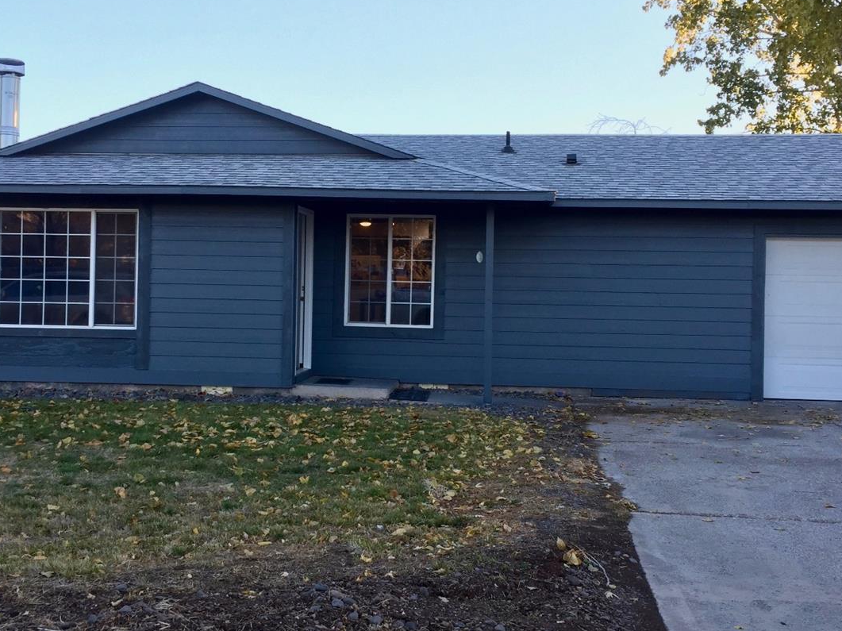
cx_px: 408
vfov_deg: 35.1
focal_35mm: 41
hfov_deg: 45.8
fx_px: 997
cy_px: 282
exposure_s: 1/120
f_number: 2.2
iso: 32
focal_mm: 4.15
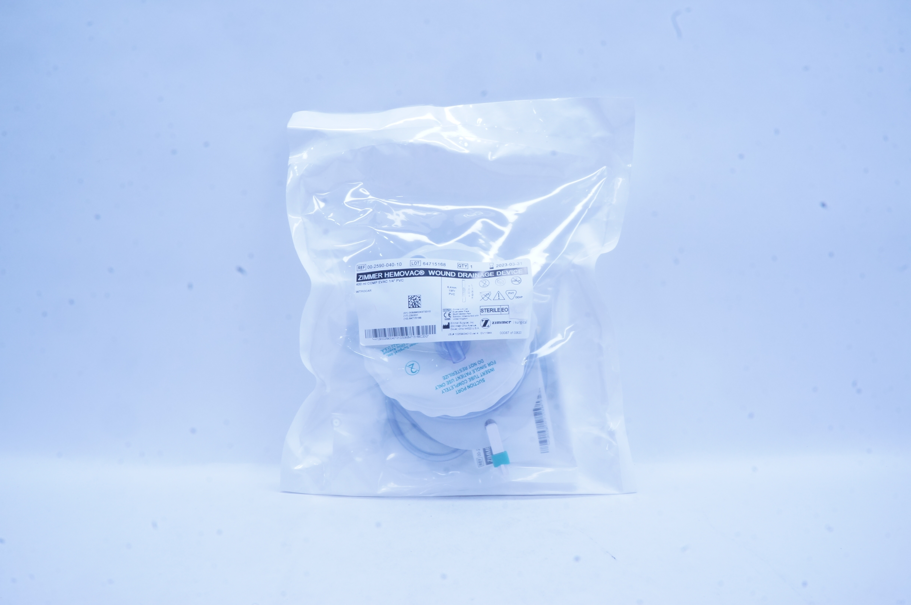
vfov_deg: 47.8
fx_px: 683
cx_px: 456
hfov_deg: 67.4
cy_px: 302
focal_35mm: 27
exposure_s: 1/6
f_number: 22
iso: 400
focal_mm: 18
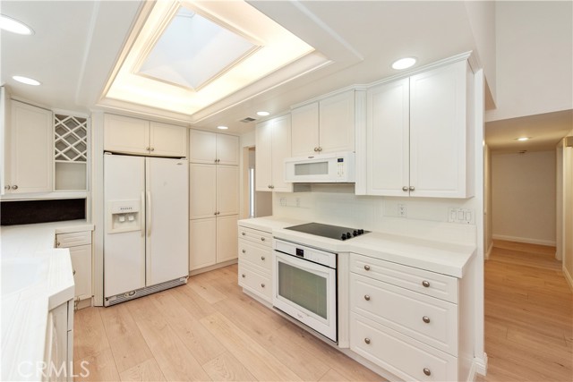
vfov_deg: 81.2
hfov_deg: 104.2
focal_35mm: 14
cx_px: 286
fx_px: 223
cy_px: 191
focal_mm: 14
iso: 800
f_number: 5
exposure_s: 1/100
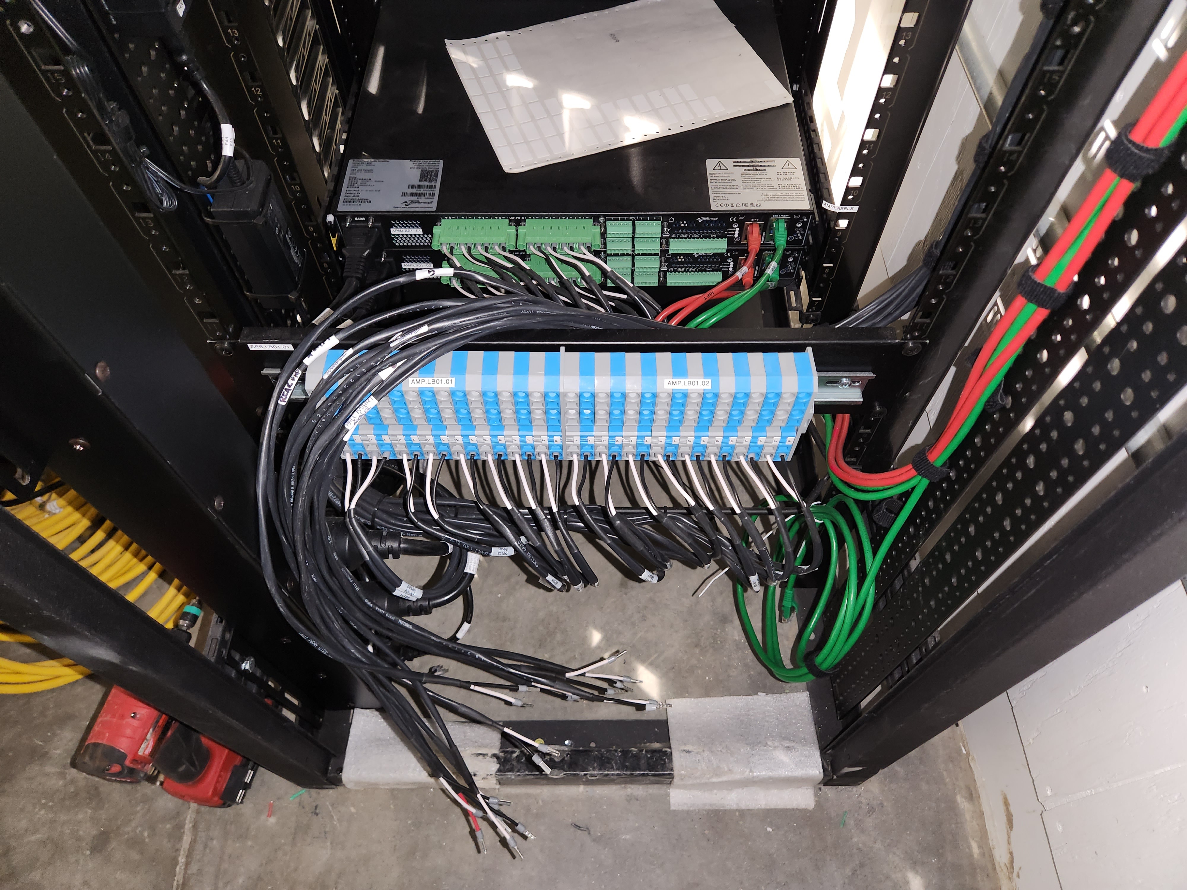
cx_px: 594
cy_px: 445
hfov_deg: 73.9
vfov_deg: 58.9
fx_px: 789
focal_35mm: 23
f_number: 1.8
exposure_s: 1/10
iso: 250
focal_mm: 5.4
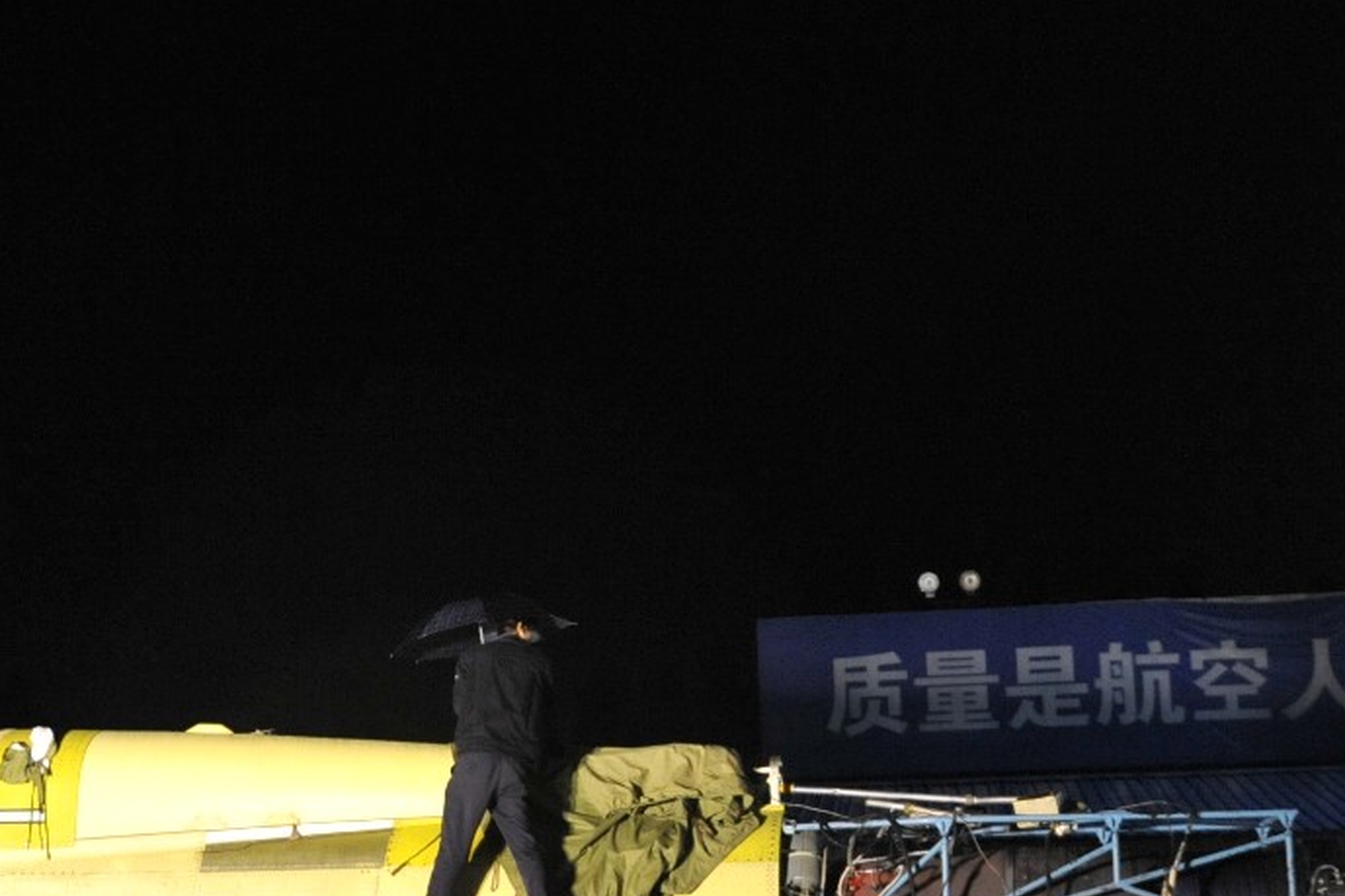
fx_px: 2428
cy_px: 528
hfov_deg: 30.9
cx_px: 546
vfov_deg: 20.9
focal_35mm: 65
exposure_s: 1/200
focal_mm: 28
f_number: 2.8
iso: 3200
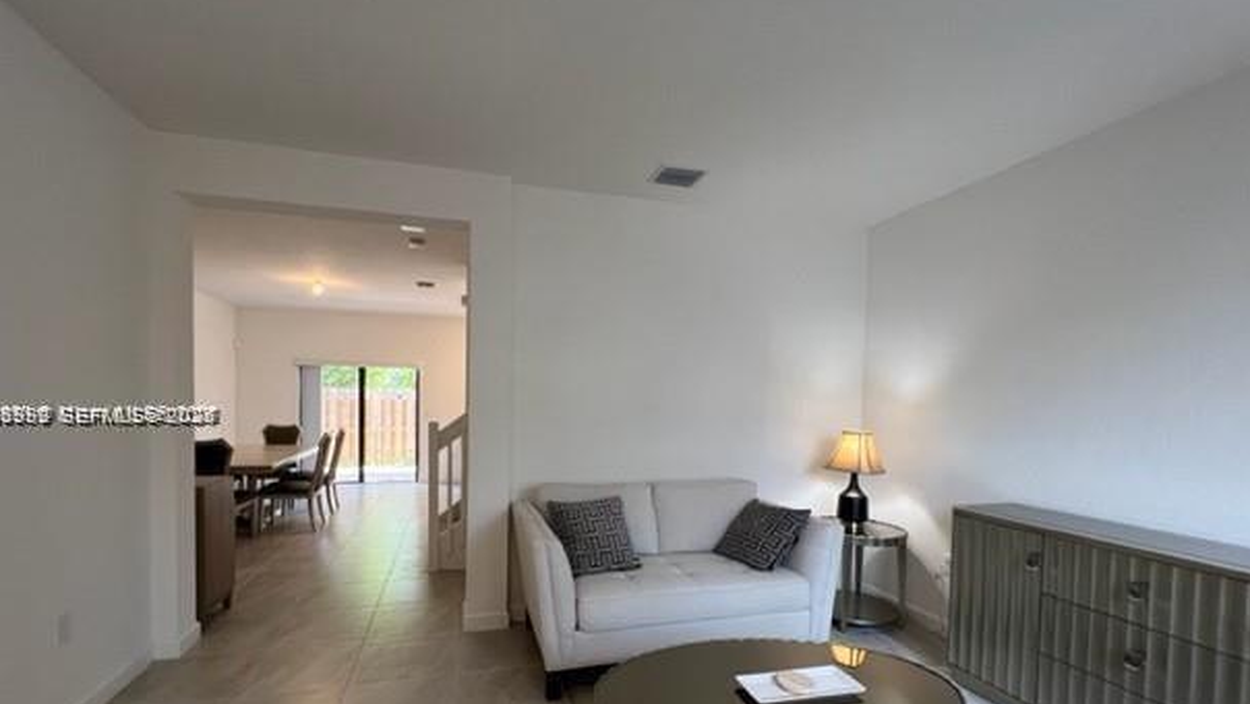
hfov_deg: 102.9
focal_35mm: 15
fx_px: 497
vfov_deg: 70.0
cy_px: 416
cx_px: 594
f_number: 1.8
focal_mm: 1.57
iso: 200
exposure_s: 1/120
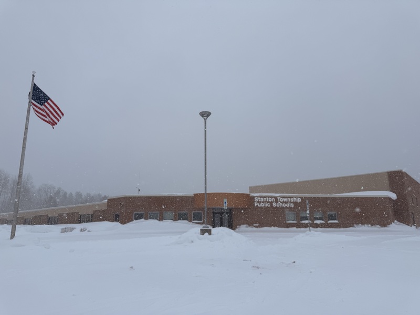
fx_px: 291
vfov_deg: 56.8
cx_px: 210
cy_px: 158
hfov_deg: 71.6
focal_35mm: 24
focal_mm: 6.76
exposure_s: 1/4975
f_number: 1.78
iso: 80
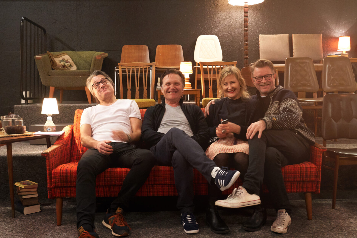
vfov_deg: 36.9
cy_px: 119
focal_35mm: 36
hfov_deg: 53.1
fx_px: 357
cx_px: 178
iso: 8000
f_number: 4
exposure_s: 1/40
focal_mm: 24
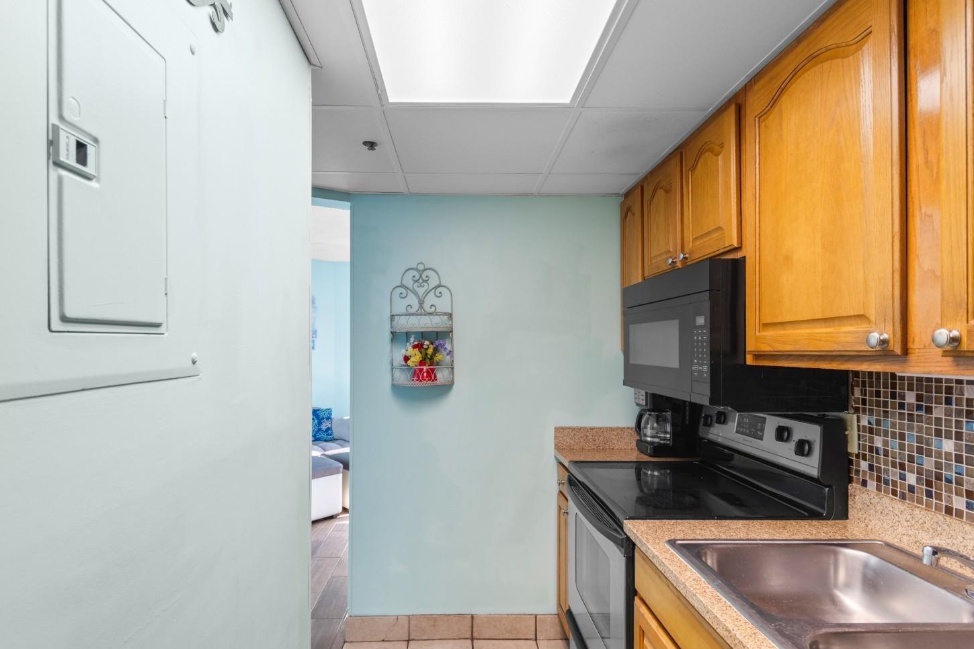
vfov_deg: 64.5
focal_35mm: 19
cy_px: 341
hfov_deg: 86.8
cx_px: 458
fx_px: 514
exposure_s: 1/1.25
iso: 100
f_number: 4.8
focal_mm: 11.5
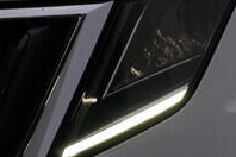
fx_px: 1219
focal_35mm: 186
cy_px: 142
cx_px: 518
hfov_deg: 10.0
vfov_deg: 7.4
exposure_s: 1/160
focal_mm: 24
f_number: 5.6
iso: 125
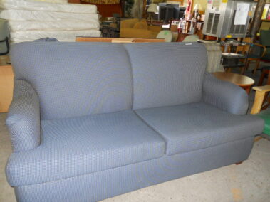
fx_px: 218
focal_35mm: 28
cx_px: 135
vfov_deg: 49.7
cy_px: 101
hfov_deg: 63.5
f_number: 2.7
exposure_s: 1/25
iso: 250
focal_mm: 5
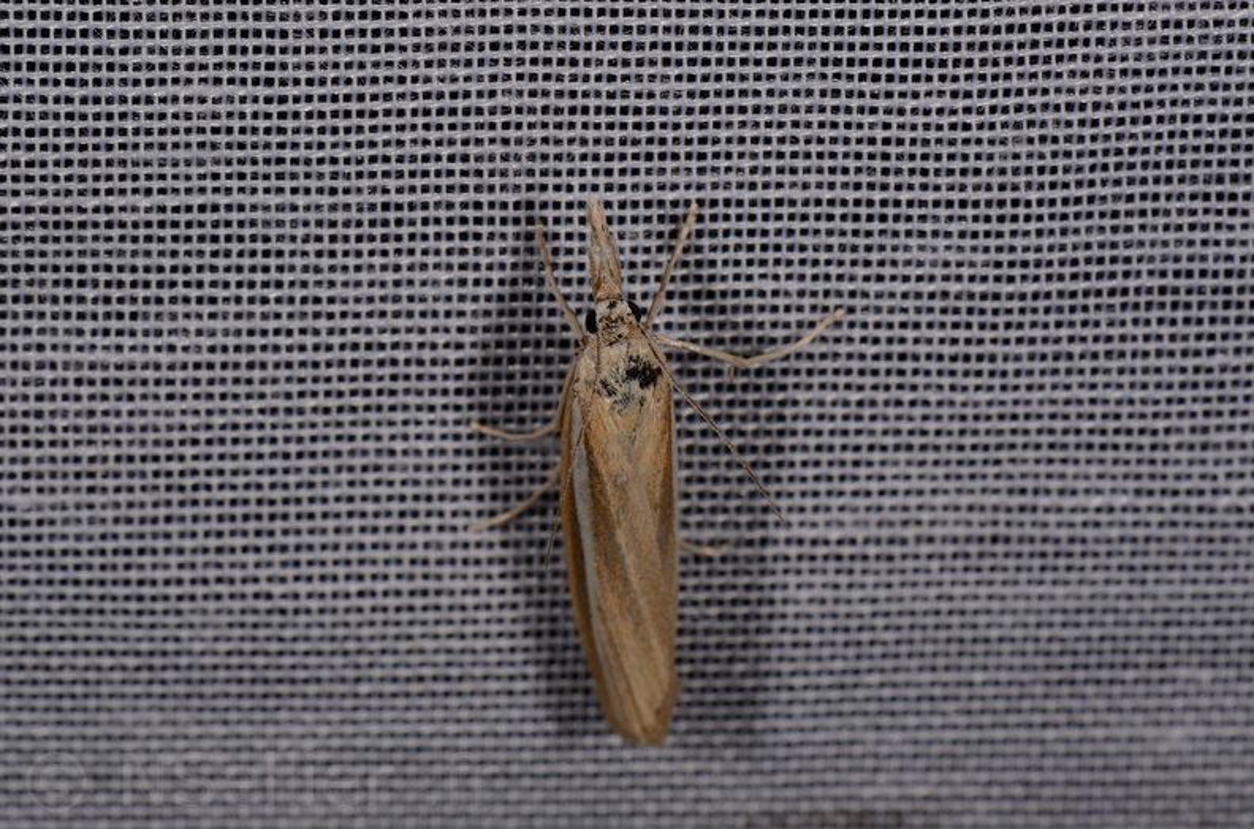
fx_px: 4431
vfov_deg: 10.7
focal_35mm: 128
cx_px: 627
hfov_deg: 16.1
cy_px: 414
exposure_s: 1/60
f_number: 25
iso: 100
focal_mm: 85
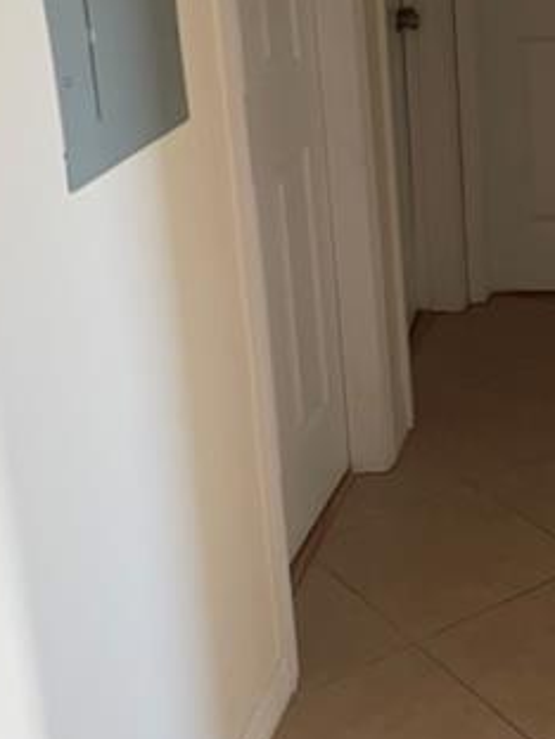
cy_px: 166
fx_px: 1368
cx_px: 460
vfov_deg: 29.7
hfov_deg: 22.6
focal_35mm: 64
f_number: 1.6
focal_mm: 4.2
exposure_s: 1/75
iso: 125
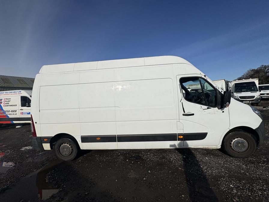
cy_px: 101
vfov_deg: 85.7
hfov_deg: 102.1
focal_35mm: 14
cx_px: 134
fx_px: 109
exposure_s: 1/6135
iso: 40
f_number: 2.2
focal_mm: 2.22
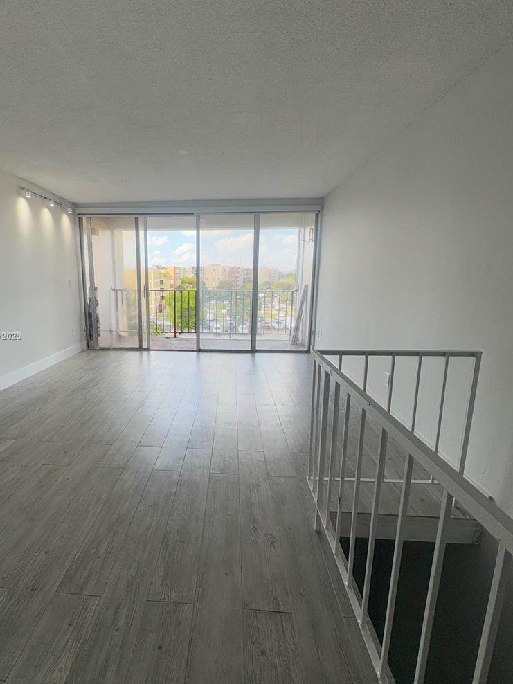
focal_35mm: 17
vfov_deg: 91.0
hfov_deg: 73.9
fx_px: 336
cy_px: 336
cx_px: 206
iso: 40
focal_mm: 2.22
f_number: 2.2
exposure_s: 1/296
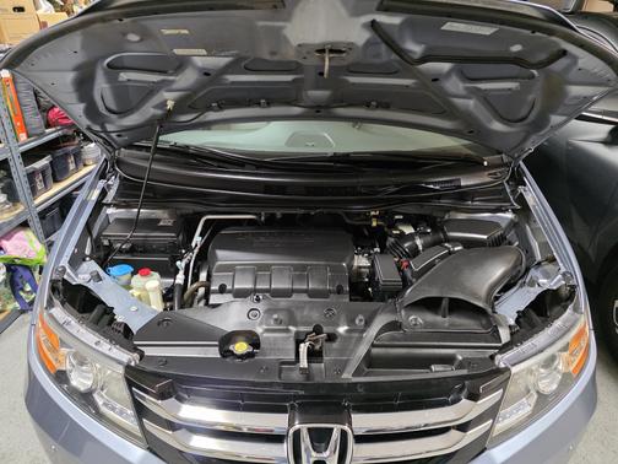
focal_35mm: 23
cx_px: 309
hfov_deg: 73.9
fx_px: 411
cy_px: 232
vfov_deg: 58.9
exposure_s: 1/120
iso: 1250
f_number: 1.7
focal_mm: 6.3
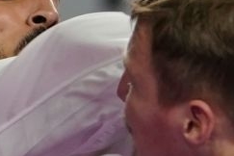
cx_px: 116
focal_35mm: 2222
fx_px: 14442
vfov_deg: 0.6
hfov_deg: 0.9
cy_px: 214
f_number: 2.8
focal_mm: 200
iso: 1250
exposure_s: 1/1000
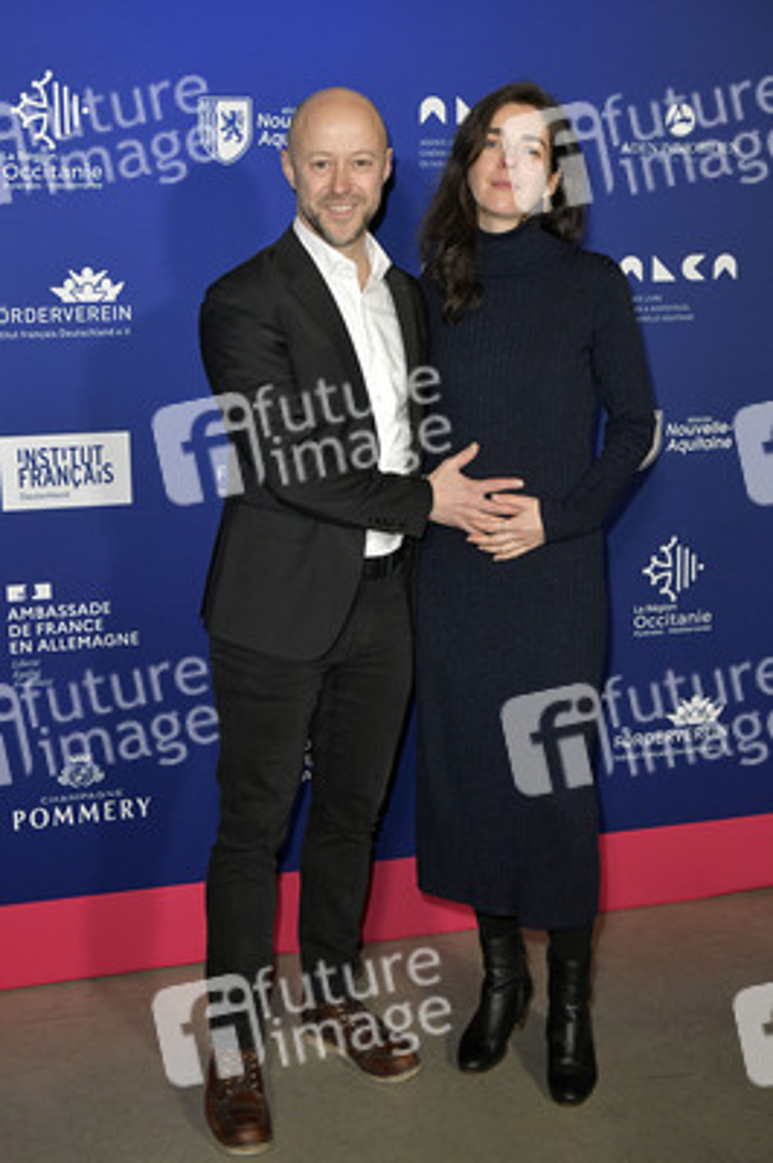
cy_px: 582
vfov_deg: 46.4
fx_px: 1355
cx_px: 386
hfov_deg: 31.8
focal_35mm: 42
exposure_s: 1/200
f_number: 5.6
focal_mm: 42
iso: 2000
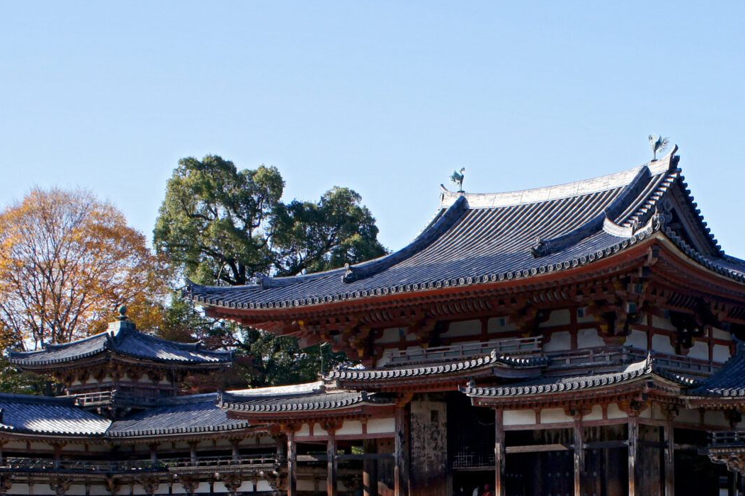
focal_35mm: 73
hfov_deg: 27.5
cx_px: 528
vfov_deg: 18.2
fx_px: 1510
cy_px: 488
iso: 200
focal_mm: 20
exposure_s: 1/100
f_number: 8
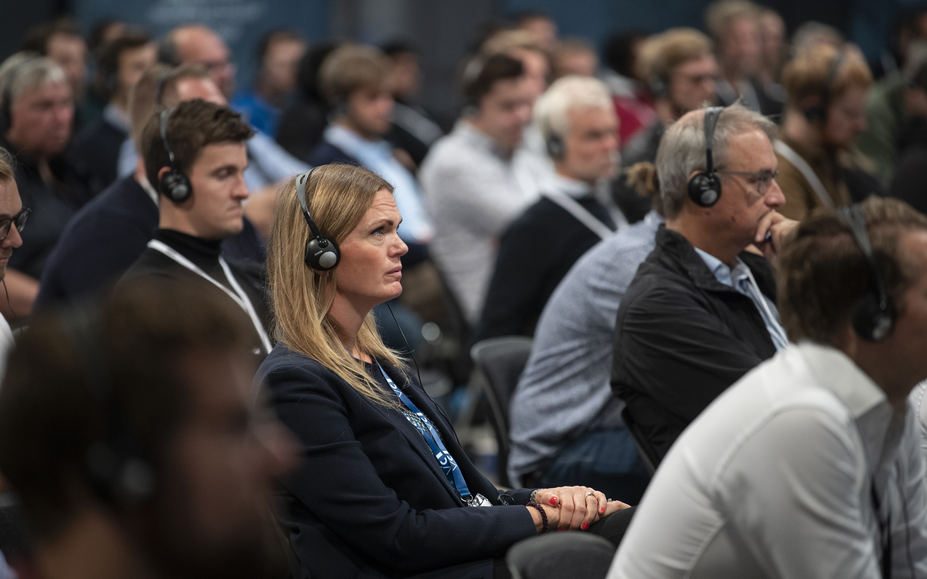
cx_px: 463
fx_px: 5154
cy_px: 305
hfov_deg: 10.3
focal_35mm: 204
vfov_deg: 6.4
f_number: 2.8
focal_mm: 200
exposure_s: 1/125
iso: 2500
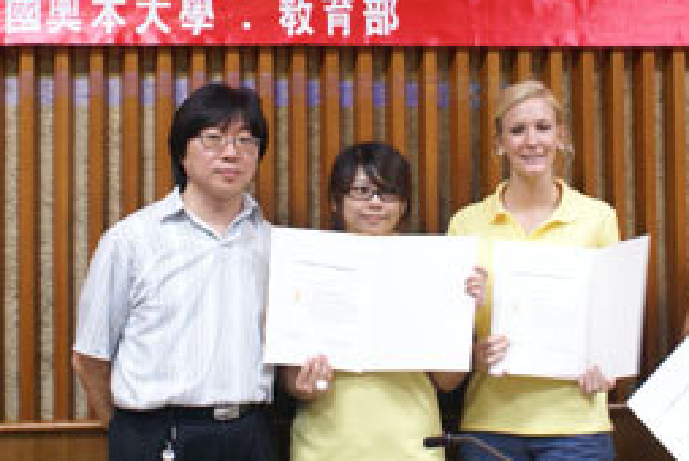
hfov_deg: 29.1
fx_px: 1322
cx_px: 426
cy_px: 107
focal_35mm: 69
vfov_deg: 19.6
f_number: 4.5
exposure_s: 1/25
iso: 400
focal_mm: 26
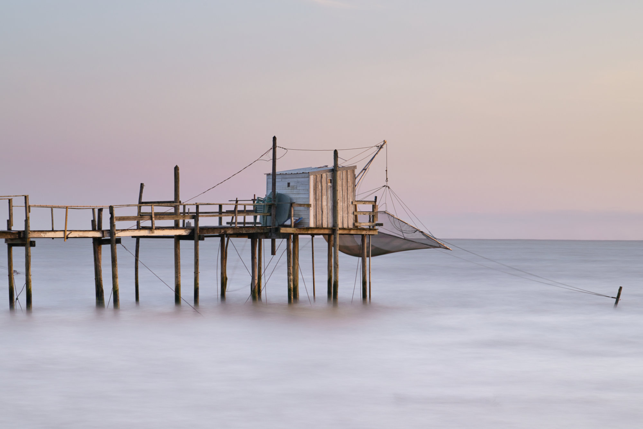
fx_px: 1822
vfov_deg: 13.4
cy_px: 214
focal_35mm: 102
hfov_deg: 20.0
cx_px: 322
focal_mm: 102
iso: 320
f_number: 10
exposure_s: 7.6
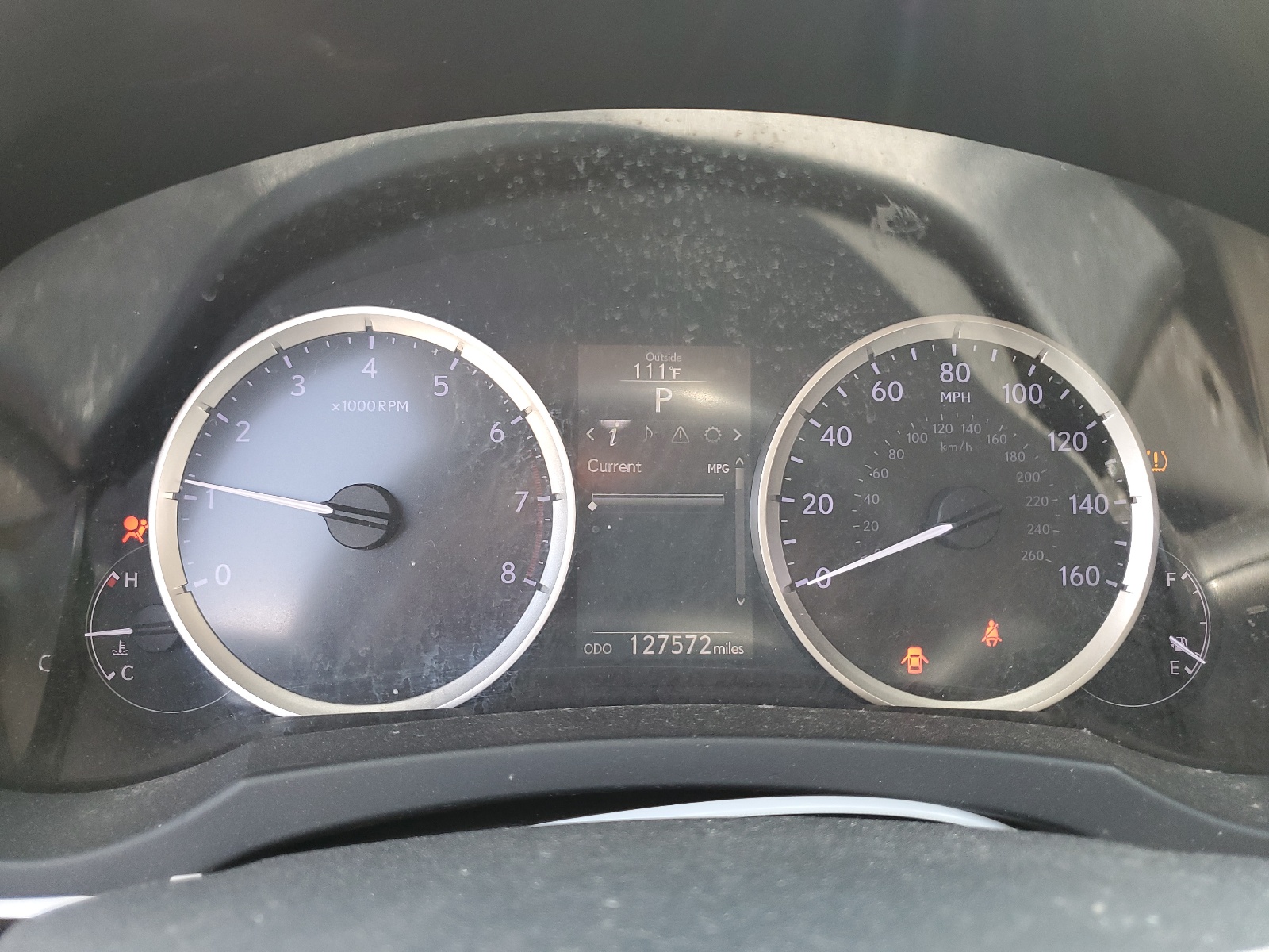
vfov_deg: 53.1
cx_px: 634
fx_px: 953
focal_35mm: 26
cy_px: 476
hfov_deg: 67.3
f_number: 1.5
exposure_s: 1/120
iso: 85
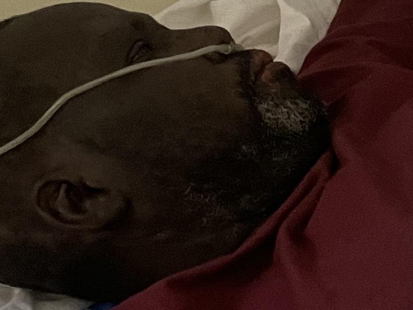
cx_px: 916
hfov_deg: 13.4
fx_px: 1408
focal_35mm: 118
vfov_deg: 12.6
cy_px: 145
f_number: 1.6
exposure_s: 1/60
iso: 400
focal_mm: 4.2
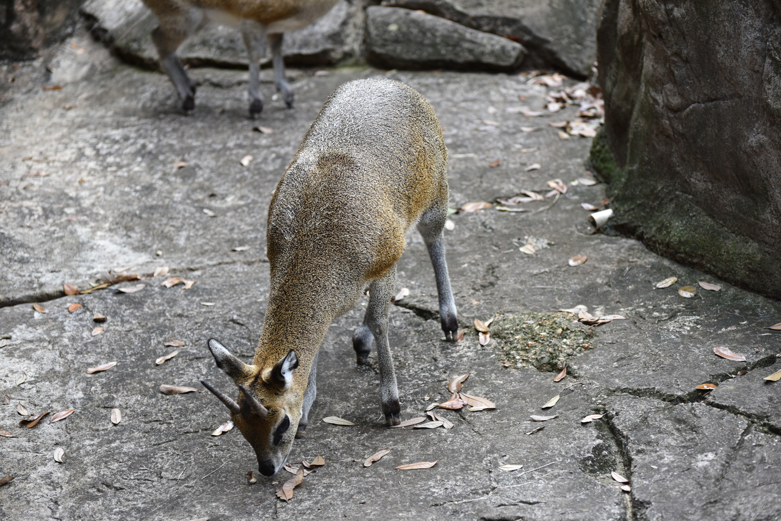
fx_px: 2170
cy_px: 260
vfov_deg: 13.7
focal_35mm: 100
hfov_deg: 20.4
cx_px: 390
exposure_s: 1/200
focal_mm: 100
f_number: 4.5
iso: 400
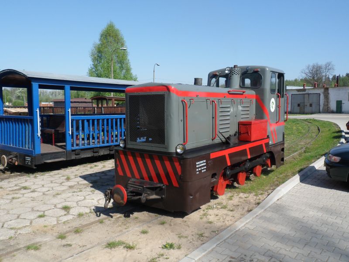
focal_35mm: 31
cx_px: 174
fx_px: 313
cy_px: 131
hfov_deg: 58.4
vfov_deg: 45.4
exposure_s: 1/750
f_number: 3.5
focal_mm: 5.3
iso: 80
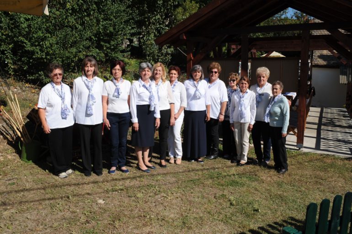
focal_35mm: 31
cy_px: 117
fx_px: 303
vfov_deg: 42.3
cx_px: 176
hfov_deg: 60.3
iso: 200
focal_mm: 31
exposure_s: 1/250
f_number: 11
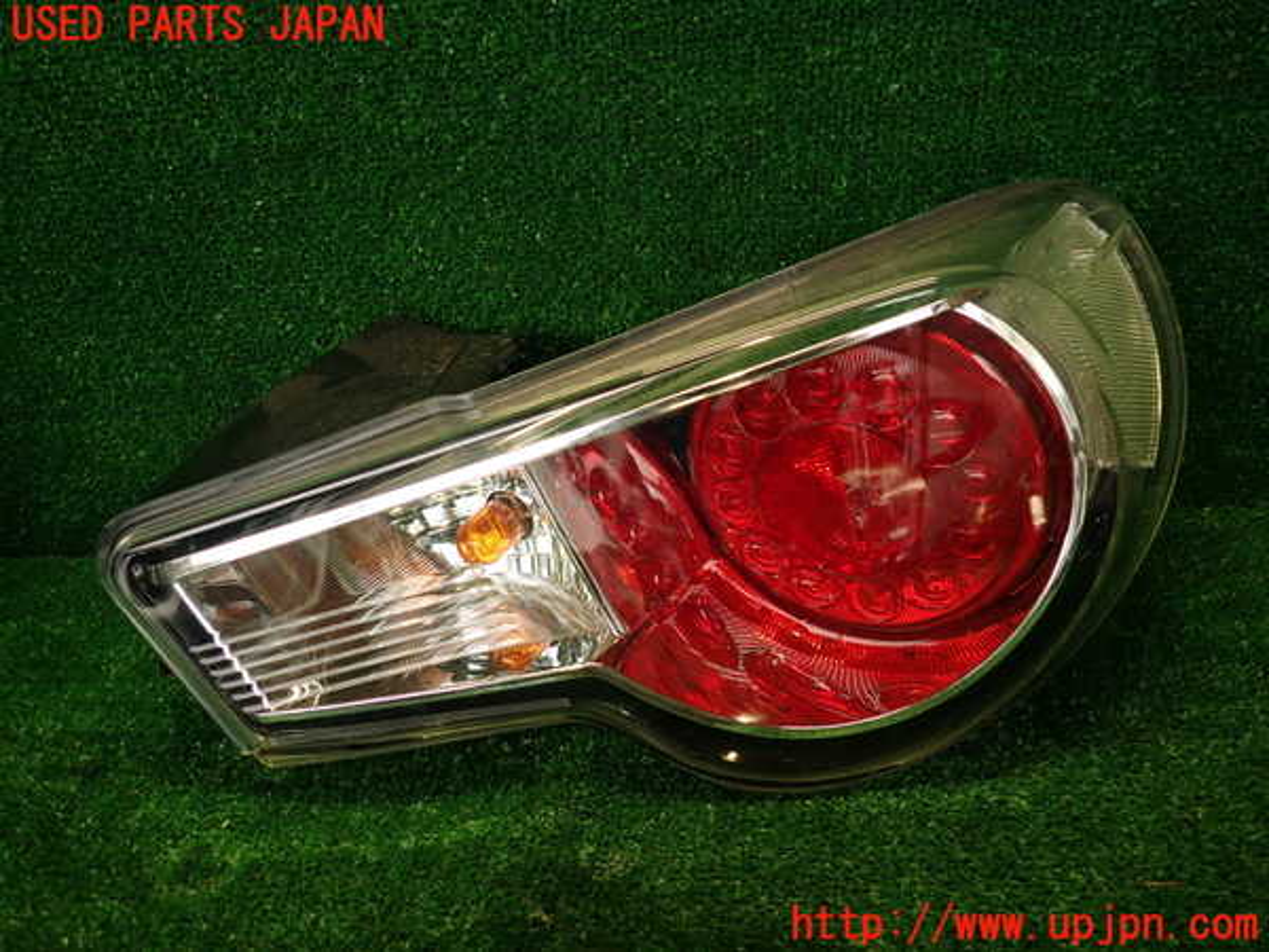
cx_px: 634
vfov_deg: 54.9
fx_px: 916
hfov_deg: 69.4
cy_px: 476
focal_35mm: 25
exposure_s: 1/60
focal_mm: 4.5
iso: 160
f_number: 2
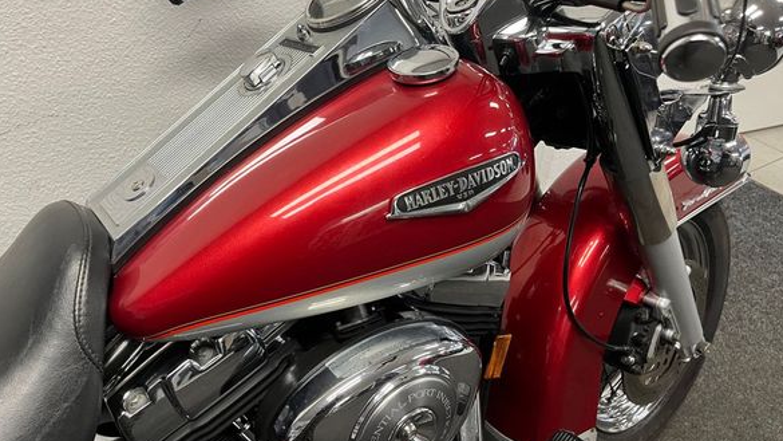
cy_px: 202
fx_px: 644
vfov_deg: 37.7
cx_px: 360
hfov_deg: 62.5
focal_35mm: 31
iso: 125
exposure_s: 1/50
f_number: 1.6
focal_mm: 5.1
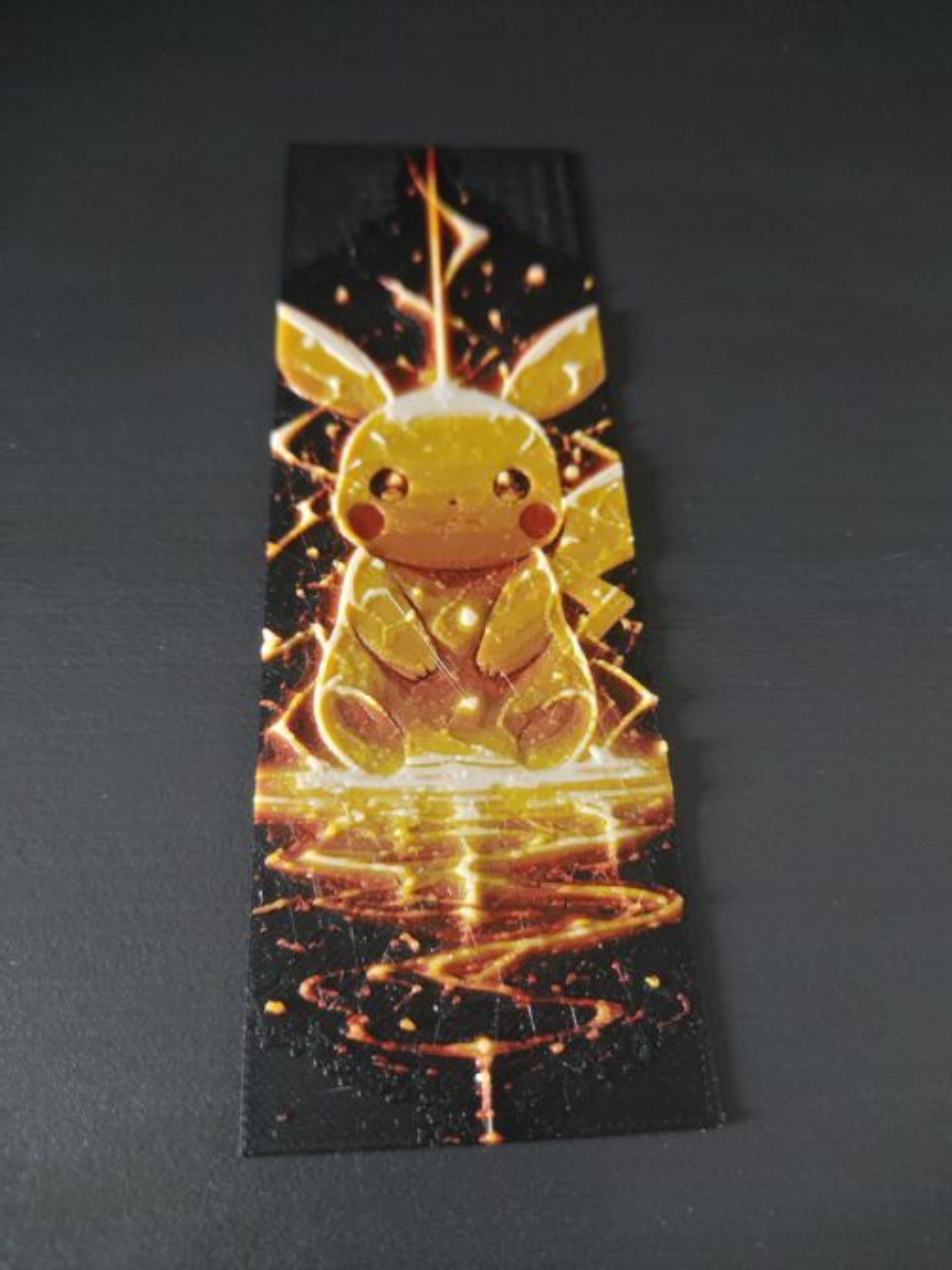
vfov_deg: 67.3
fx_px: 953
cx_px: 476
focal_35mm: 26
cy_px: 635
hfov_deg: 53.1
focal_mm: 4.74
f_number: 1.79
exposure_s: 1/20
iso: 2072
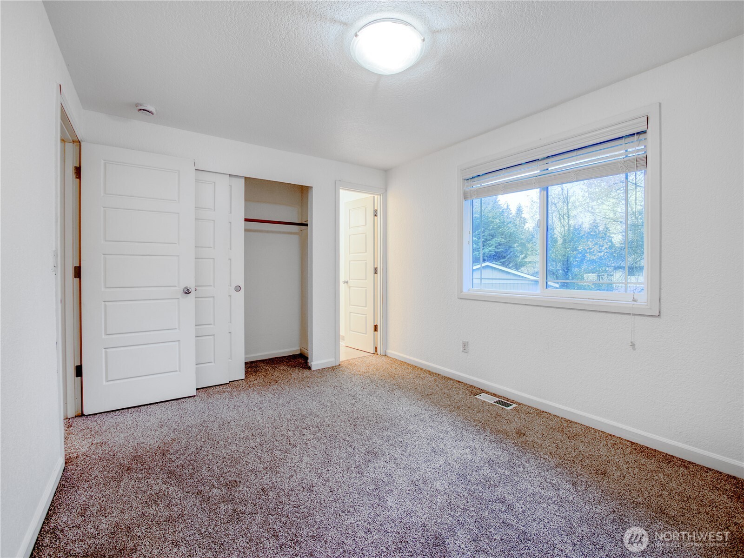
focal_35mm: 14
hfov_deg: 102.1
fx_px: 301
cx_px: 372
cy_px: 279
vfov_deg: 85.7
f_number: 4.5
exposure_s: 1/8
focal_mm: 7
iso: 200
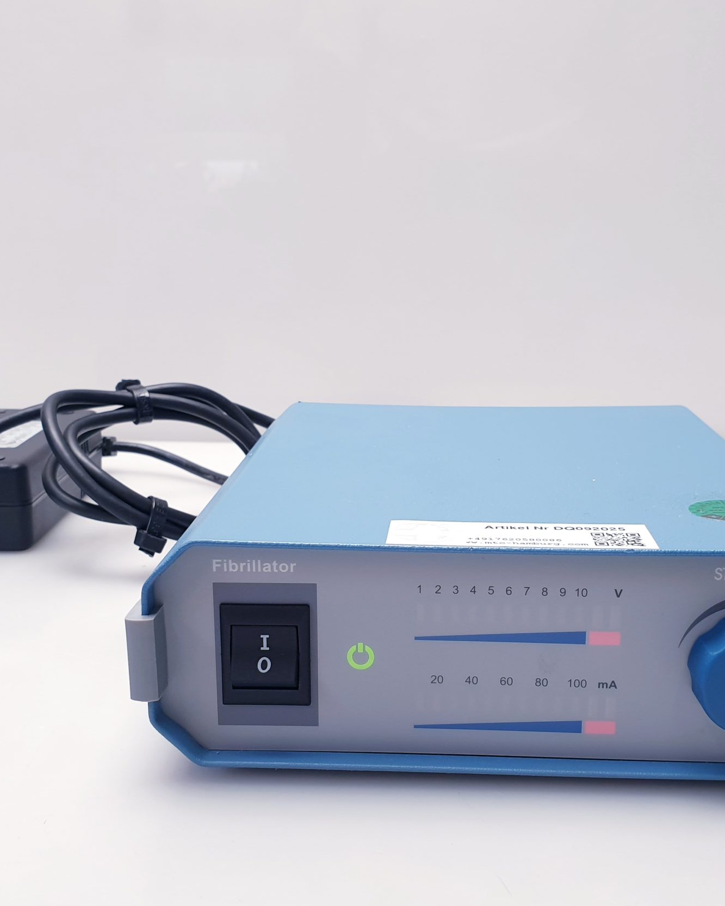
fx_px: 1046
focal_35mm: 39
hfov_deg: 38.2
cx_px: 410
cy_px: 508
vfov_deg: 46.7
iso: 80
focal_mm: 4.3
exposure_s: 1/50
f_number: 2.4
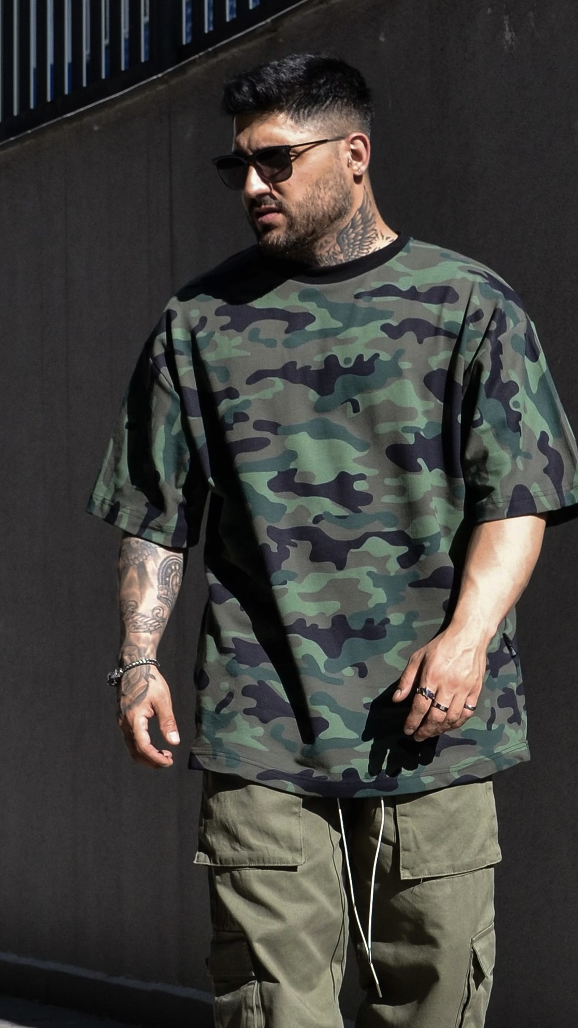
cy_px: 513
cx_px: 341
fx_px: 1117
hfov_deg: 29.0
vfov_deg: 49.4
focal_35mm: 41
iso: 400
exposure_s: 1/1250
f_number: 5
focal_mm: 26
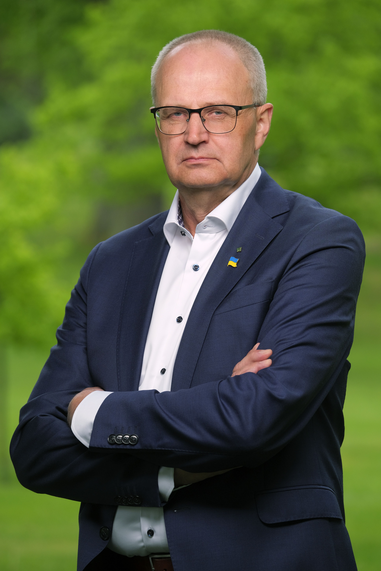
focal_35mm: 186
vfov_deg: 11.1
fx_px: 2953
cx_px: 190
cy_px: 286
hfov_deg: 7.4
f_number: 4
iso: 400
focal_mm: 124.3
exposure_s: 1/250
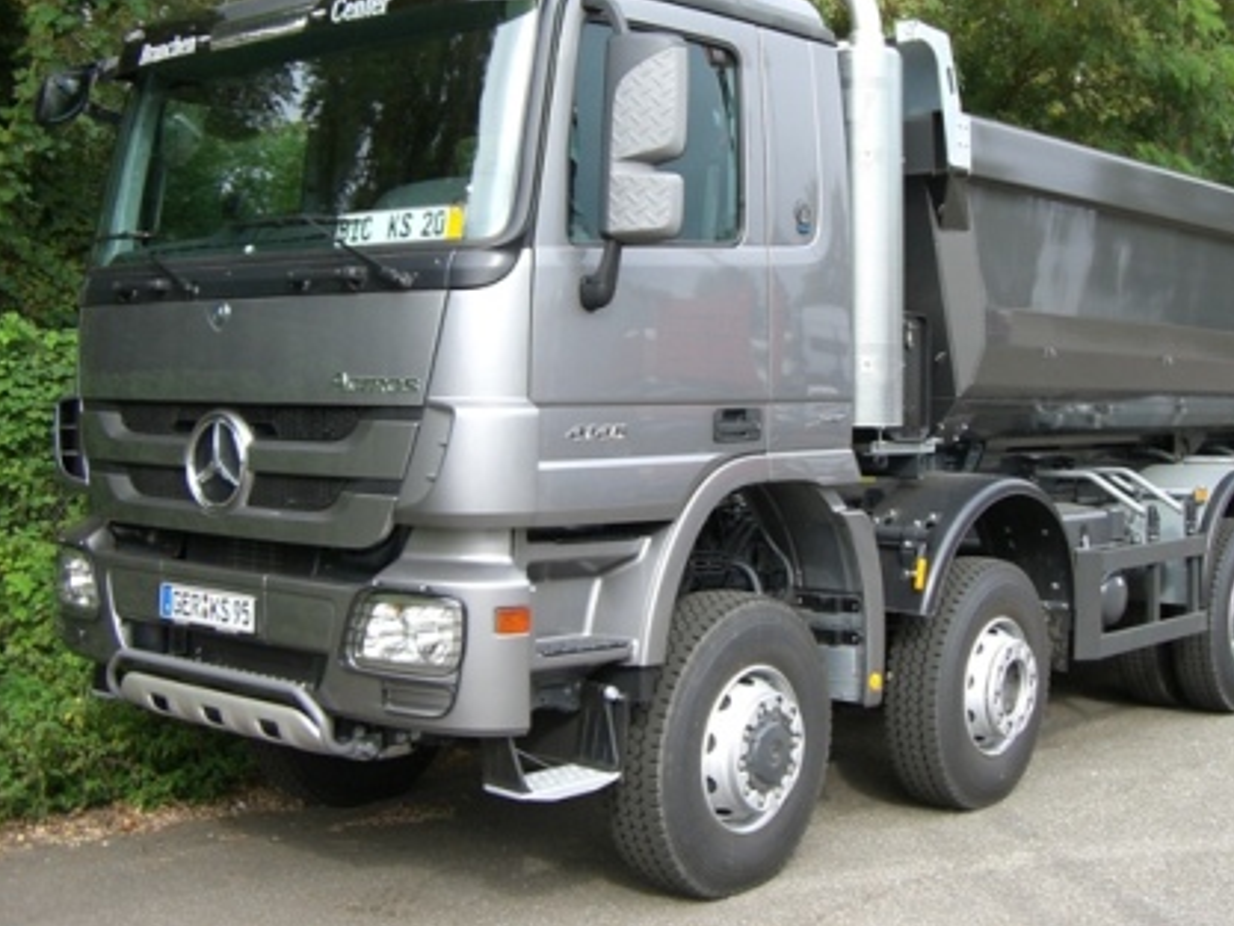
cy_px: 343
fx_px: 1747
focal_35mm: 49
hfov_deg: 38.8
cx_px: 725
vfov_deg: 29.6
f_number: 2.7
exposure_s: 1/250
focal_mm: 6.2
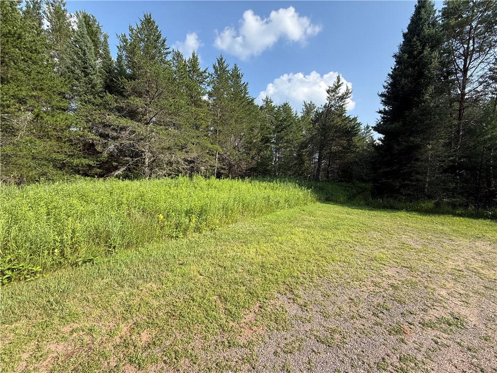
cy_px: 186
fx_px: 201
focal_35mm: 14
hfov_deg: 102.1
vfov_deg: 85.7
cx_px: 248
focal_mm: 2.22
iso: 50
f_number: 2.2
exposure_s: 1/717
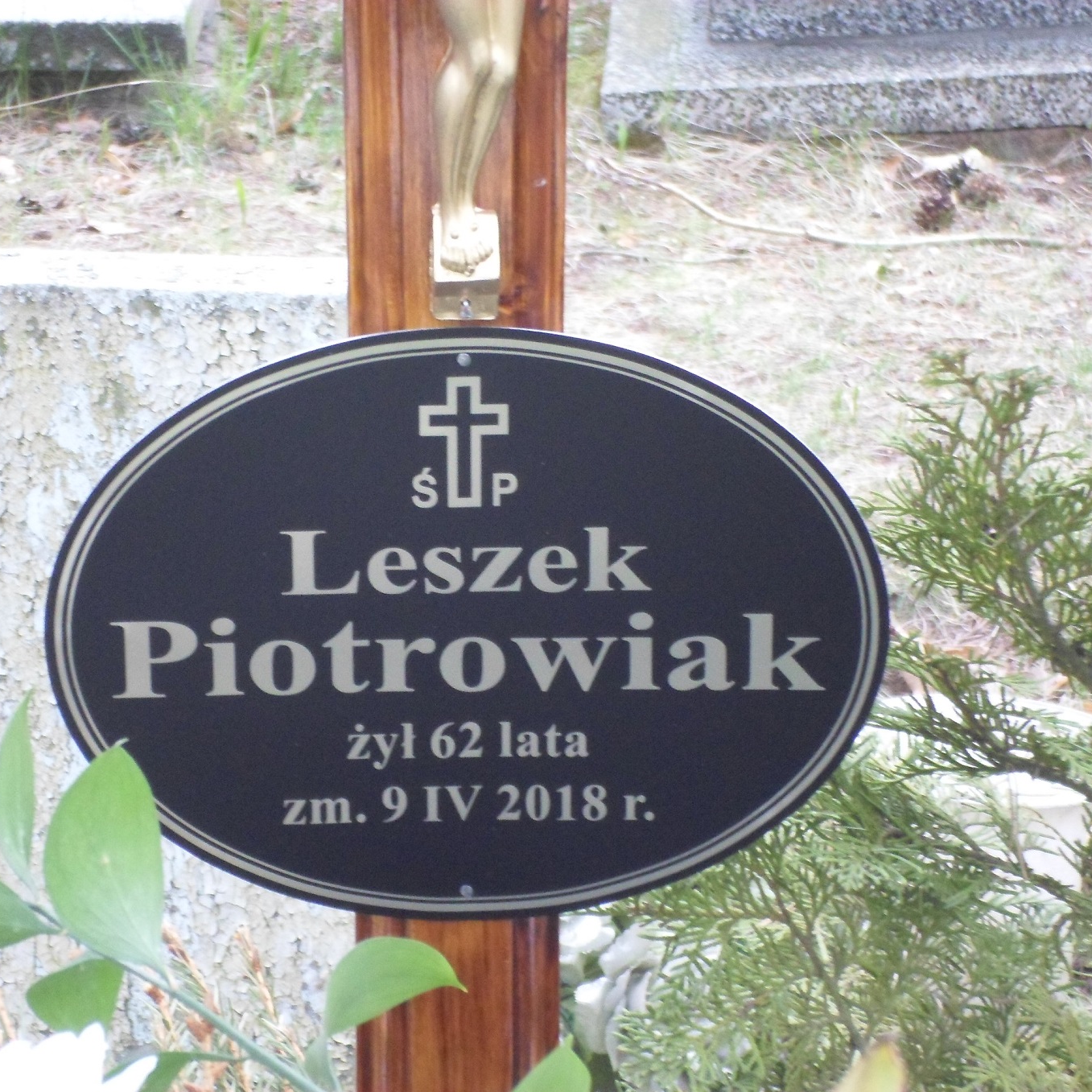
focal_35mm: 130
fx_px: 4640
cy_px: 546
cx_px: 462
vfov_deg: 13.4
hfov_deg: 13.4
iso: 400
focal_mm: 19.8
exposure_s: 1/30
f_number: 5.7
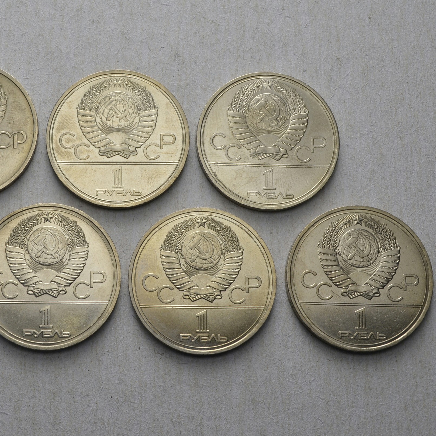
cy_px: 219
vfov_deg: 27.7
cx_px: 121
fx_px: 883
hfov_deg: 27.4
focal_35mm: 62
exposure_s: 1/250
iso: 400
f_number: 14
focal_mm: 32
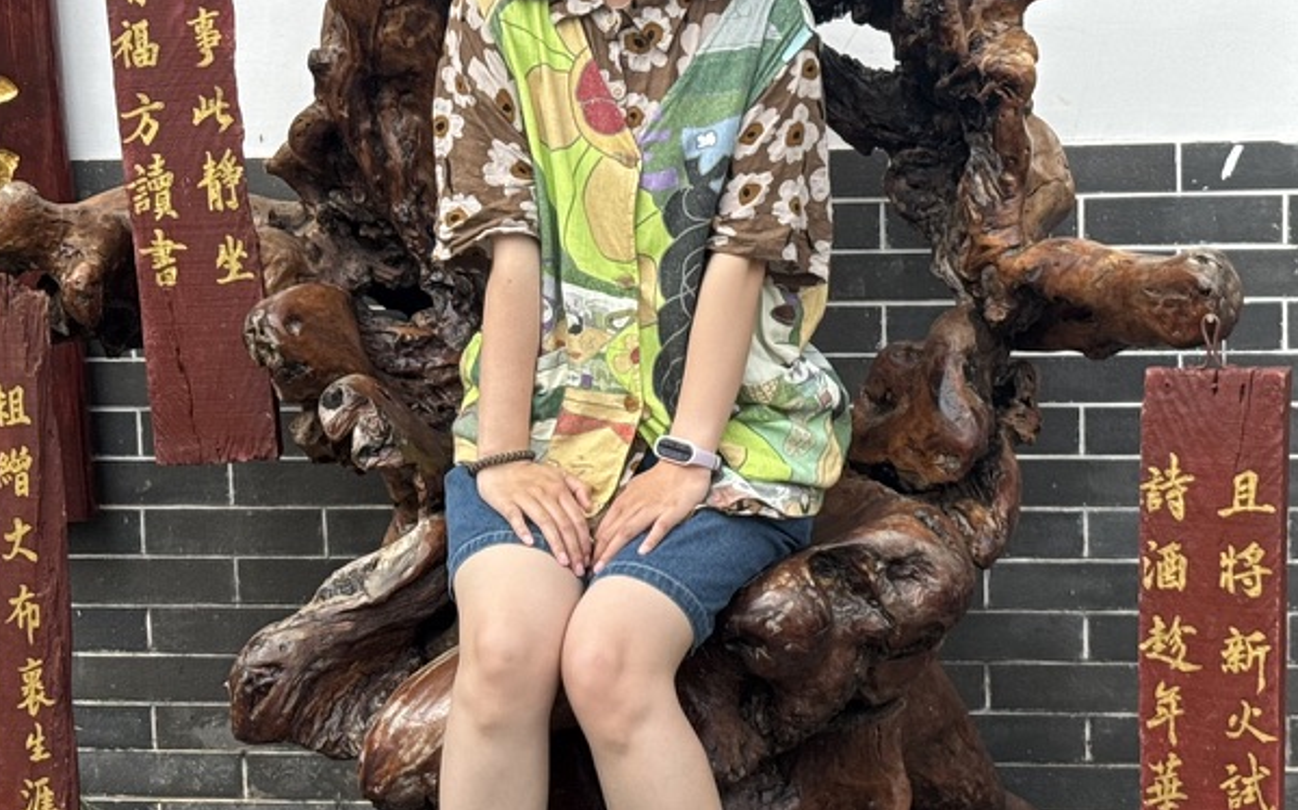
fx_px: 3077
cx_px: 700
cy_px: 364
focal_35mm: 87
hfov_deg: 23.8
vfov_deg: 15.0
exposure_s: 1/1715
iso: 64
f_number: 1.78
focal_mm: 6.76
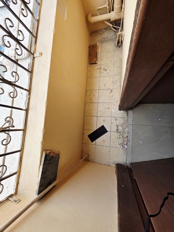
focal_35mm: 13
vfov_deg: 106.2
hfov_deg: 89.9
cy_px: 116
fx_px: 87
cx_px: 87
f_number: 1.9
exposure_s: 1/323
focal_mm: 2.2
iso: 40
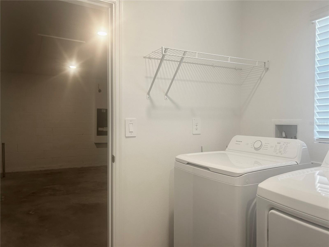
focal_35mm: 26
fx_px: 247
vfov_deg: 53.1
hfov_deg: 67.3
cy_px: 124
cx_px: 164
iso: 100
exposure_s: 1/120
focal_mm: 5.7
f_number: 1.5
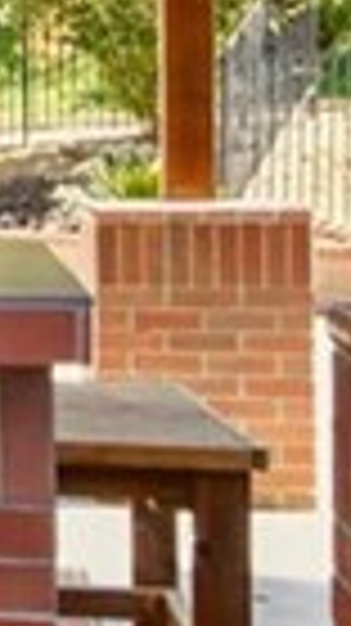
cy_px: 133
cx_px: -774
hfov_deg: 8.4
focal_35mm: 116
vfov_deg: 18.3
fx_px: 1923
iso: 800
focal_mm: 10
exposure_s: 1/400
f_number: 8
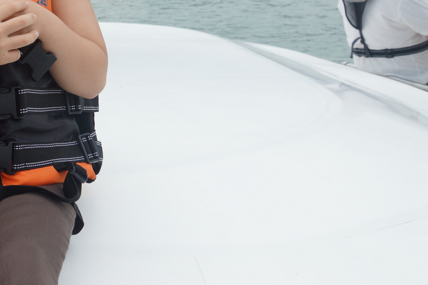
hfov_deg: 27.7
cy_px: -48
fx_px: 761
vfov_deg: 20.0
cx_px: -83
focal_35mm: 64
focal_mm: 16
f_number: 5.6
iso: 100
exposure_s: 1/125
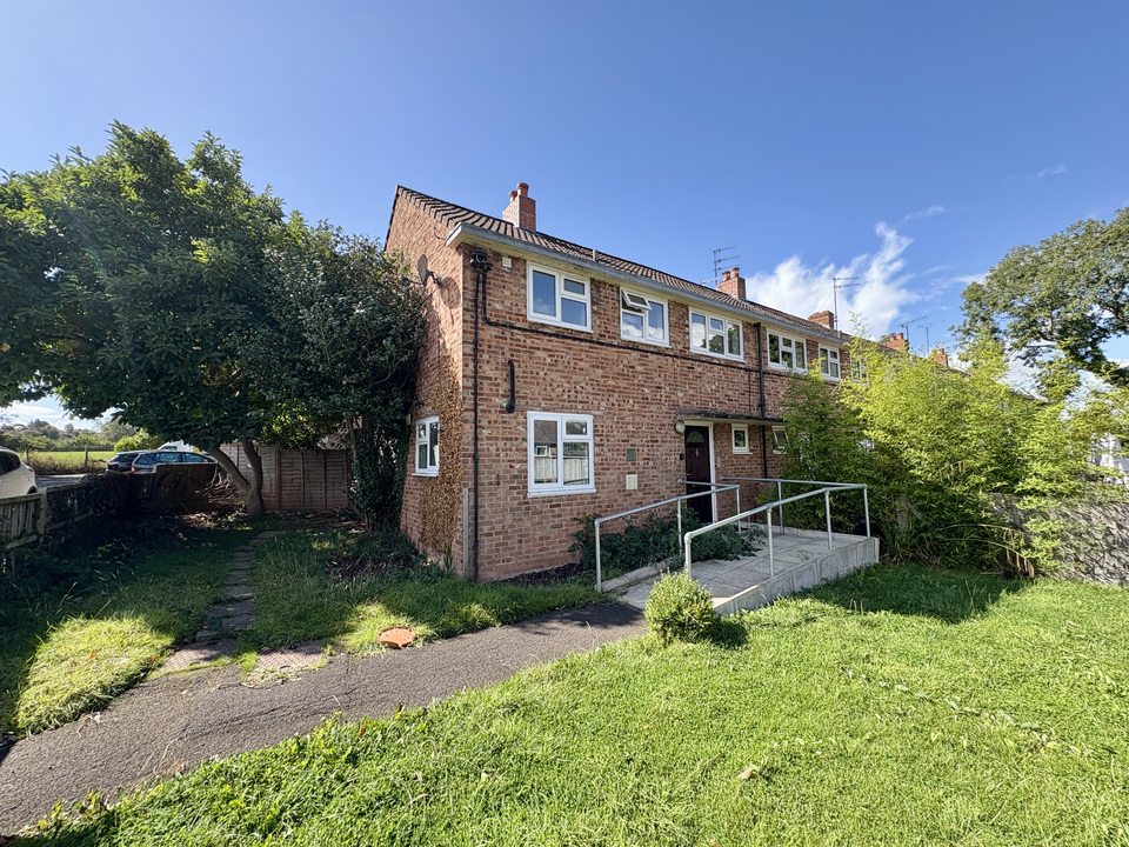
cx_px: 564
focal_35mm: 14
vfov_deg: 85.7
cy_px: 424
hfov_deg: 102.1
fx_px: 457
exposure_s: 1/675
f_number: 2.2
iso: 64
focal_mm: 2.22
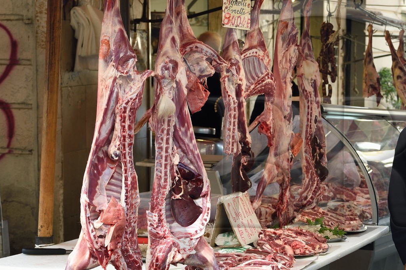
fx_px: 1150
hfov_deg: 19.8
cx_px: 317
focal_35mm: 102
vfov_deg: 13.4
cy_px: 163
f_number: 8
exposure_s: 1/160
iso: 800
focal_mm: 65
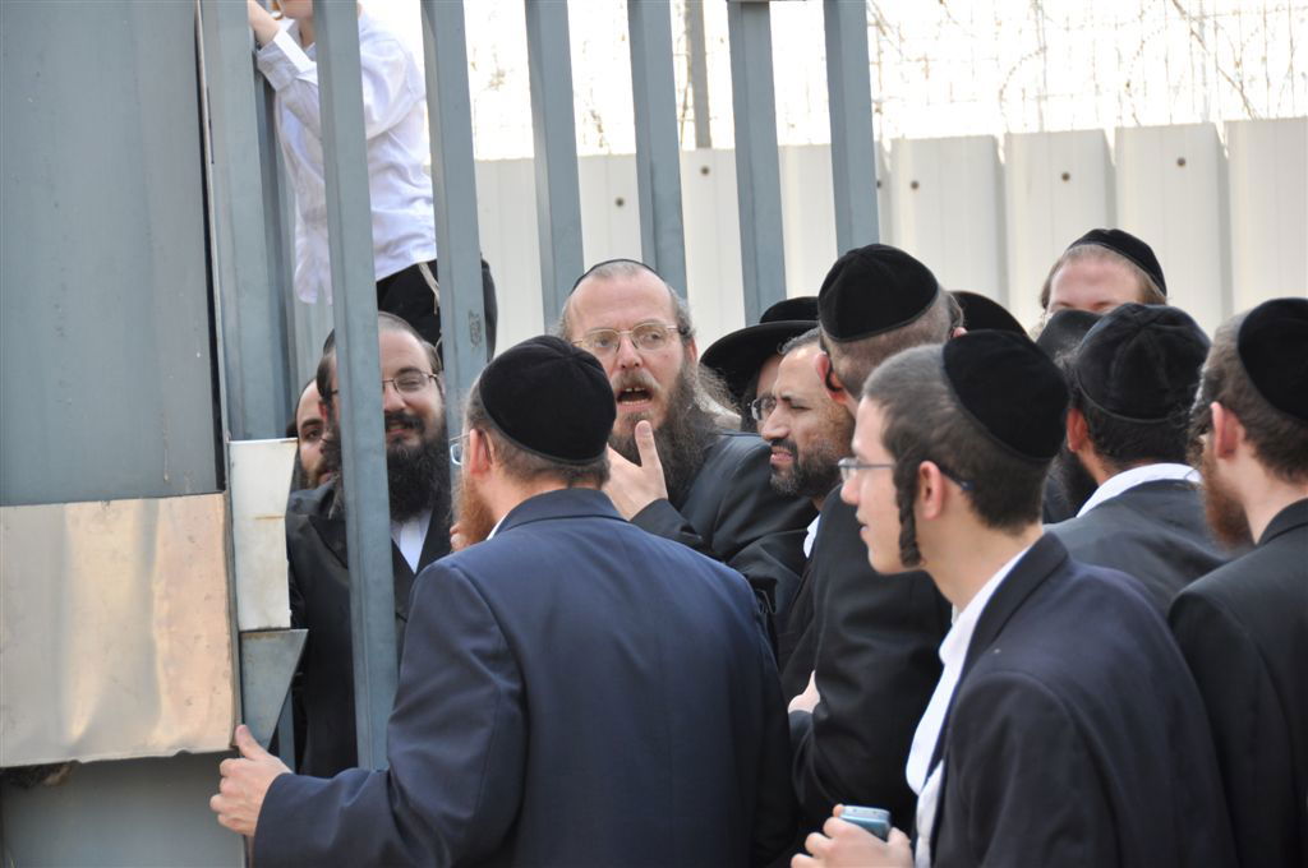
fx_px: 4899
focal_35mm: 135
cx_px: 654
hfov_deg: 15.2
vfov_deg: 10.1
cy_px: 434
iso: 200
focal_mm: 90
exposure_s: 1/125
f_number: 5.6
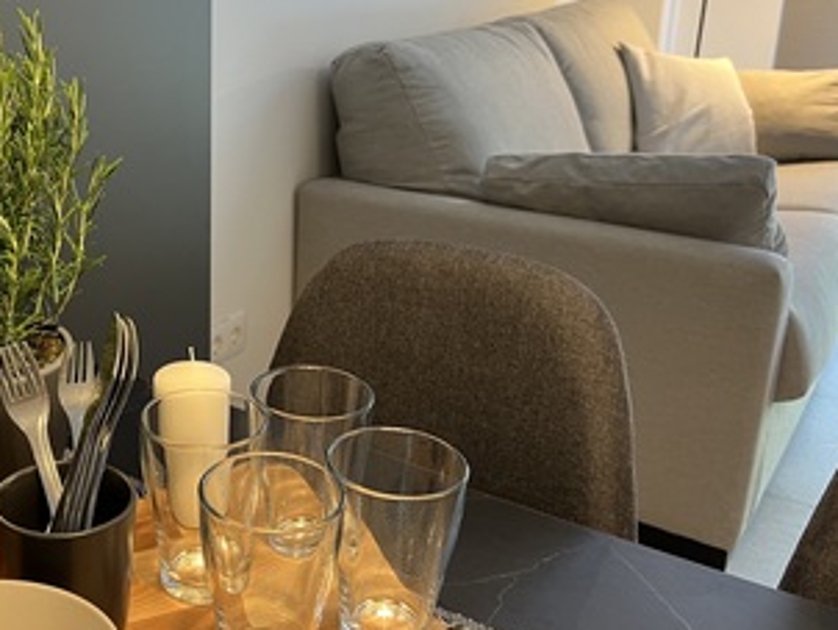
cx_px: 183
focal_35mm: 43
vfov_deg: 33.4
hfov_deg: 42.1
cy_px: 226
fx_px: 1042
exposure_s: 1/50
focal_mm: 5.7
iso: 250
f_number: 1.5
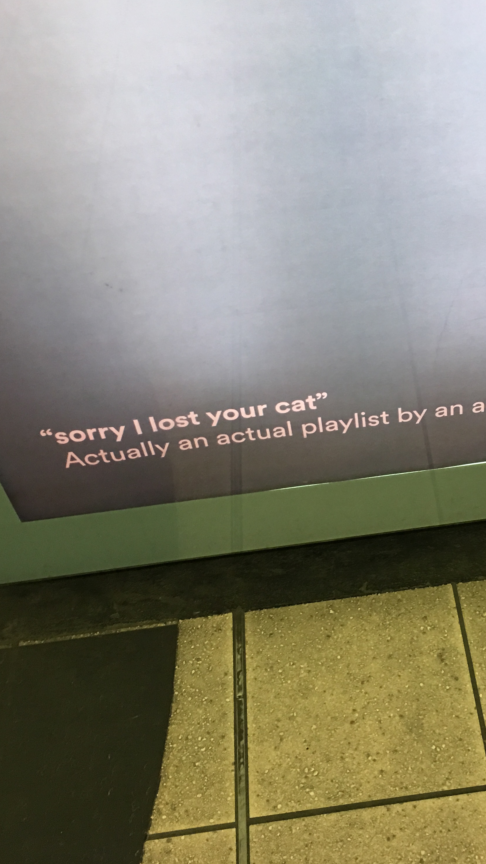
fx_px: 985
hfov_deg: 27.2
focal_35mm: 43
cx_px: 379
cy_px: 435
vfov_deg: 47.4
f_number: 2.2
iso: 80
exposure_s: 1/17
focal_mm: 4.15
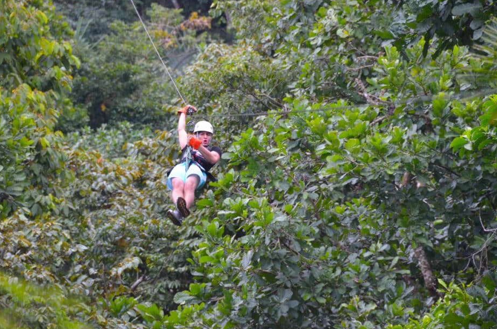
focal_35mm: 334
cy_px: 159
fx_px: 4601
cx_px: 237
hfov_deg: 6.2
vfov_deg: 4.1
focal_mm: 200
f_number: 5.6
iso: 4000
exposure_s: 1/500
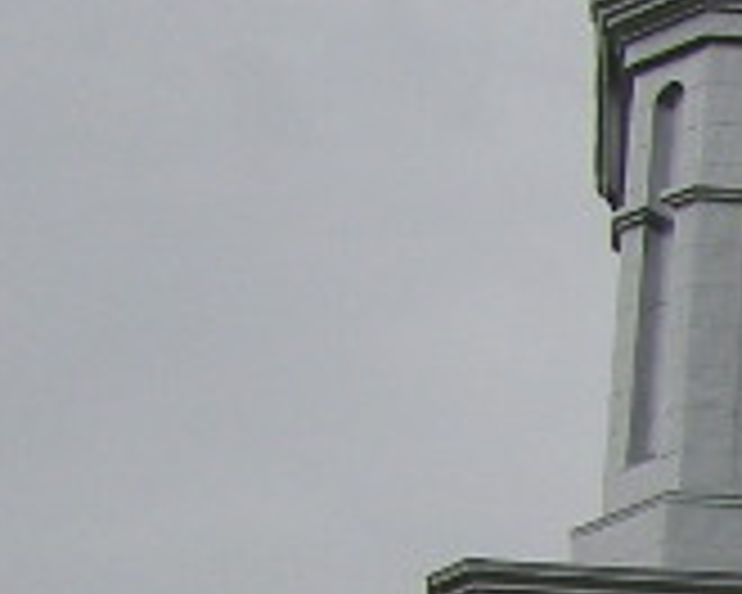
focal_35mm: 272
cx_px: 2662
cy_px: 1192
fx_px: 5973
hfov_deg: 6.2
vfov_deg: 5.6
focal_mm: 7.5
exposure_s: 1/262
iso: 64
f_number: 4.8
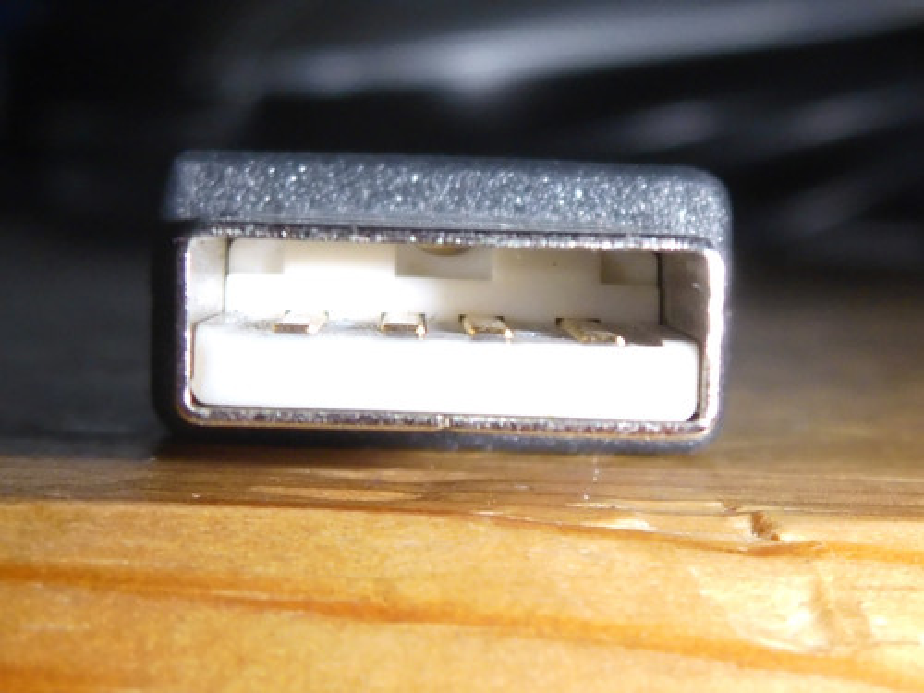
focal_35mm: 82
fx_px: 2189
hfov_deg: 23.8
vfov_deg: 18.0
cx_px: 462
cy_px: 346
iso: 640
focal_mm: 4.9
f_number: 10
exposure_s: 1/60
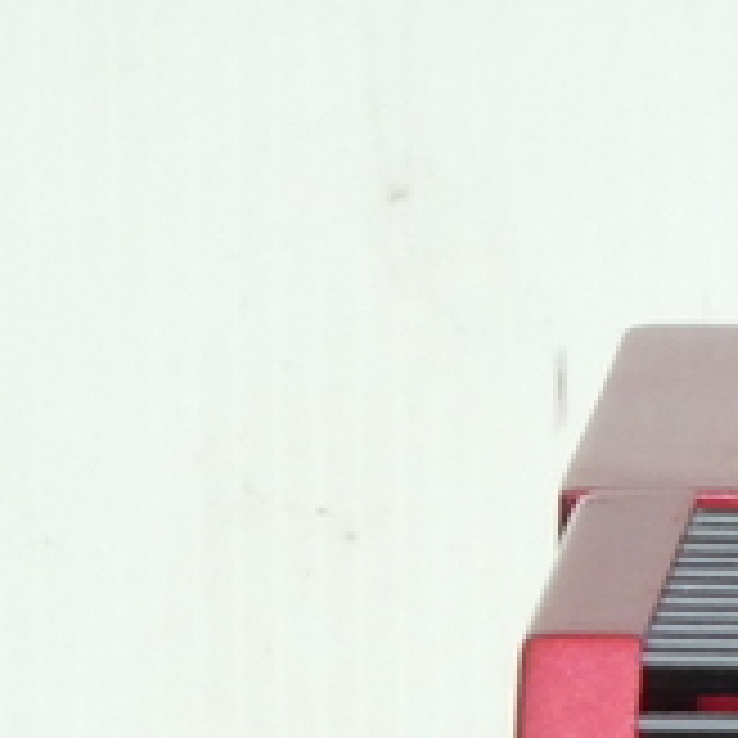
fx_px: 23131
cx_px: 2007
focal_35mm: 959
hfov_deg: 1.8
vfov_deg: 1.8
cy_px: 1472
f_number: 5.6
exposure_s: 1/3.2
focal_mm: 33.2
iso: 200
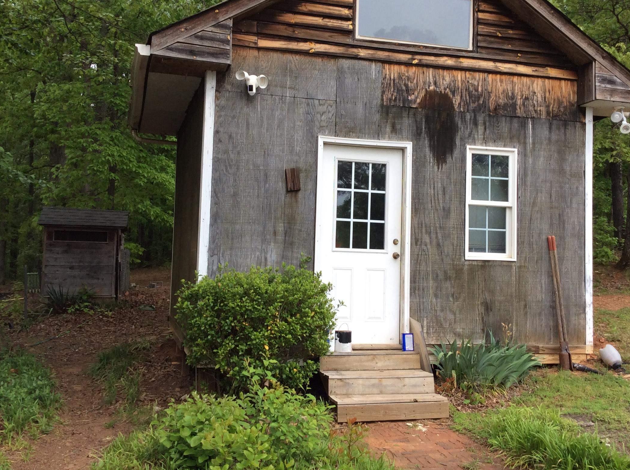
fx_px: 745
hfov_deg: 45.8
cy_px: 205
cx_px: 327
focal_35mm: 41
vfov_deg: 35.0
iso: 32
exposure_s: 1/267
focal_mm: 3.3
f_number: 2.4
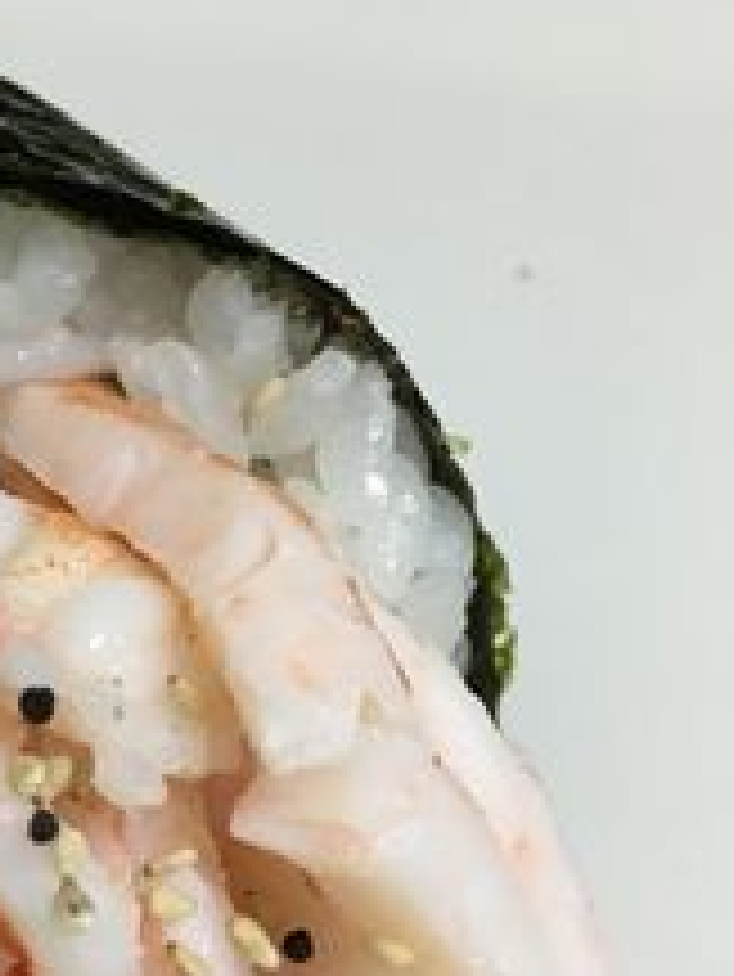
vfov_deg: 33.3
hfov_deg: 24.6
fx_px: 1610
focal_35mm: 57
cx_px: 18
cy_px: 693
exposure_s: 1/10
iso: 80
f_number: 2.2
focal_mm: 4.15
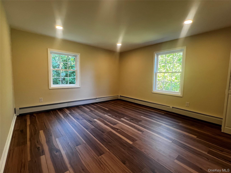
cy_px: 86
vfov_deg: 89.9
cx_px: 116
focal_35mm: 13
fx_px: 87
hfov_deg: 106.2
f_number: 1.8
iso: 200
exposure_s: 1/120
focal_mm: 1.57
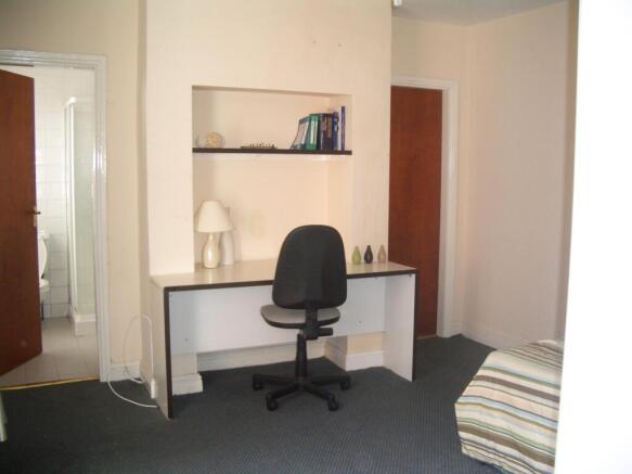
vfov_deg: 40.7
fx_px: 639
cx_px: 316
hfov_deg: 52.6
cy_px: 237
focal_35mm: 35
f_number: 2.6
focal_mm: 5.8
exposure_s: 1/60
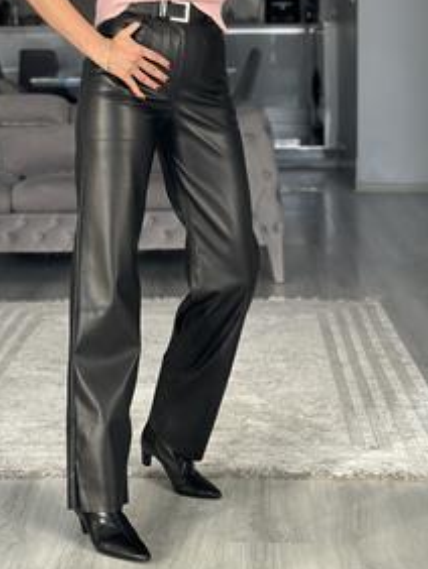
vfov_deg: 22.5
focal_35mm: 86
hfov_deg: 17.2
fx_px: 1416
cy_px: 135
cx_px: 151
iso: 125
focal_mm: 6.86
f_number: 1.78
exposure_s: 1/79
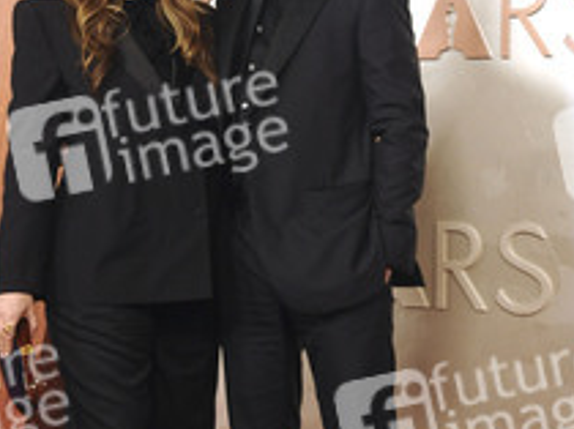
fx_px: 1458
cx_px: 228
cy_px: 273
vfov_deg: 16.7
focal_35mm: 88
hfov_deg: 22.2
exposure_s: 1/160
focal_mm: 48
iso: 2500
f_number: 7.1
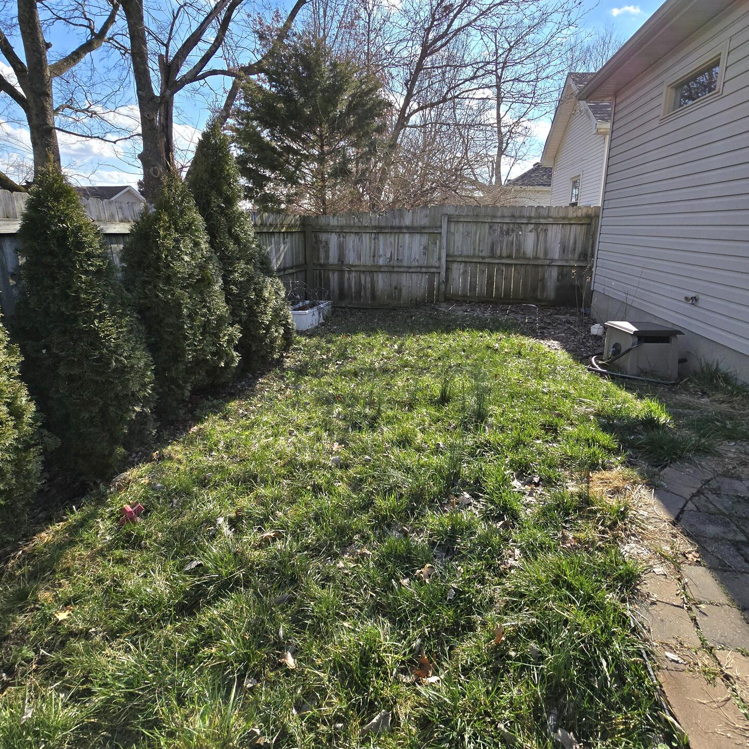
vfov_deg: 86.4
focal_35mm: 16
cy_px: 302
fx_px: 392
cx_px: 373
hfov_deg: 87.4
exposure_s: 1/2500
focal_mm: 2.2
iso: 50
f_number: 2.2
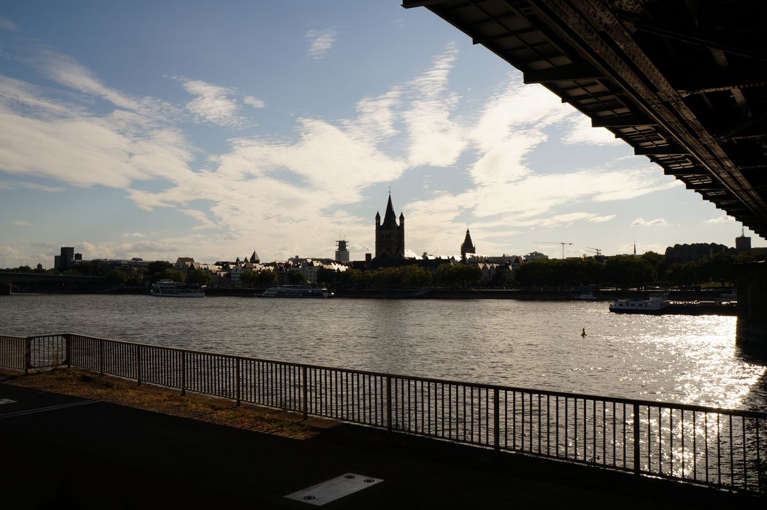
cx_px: 384
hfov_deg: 62.0
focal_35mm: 30
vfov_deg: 43.5
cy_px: 255
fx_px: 639
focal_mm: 20
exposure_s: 1/400
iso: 200
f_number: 16
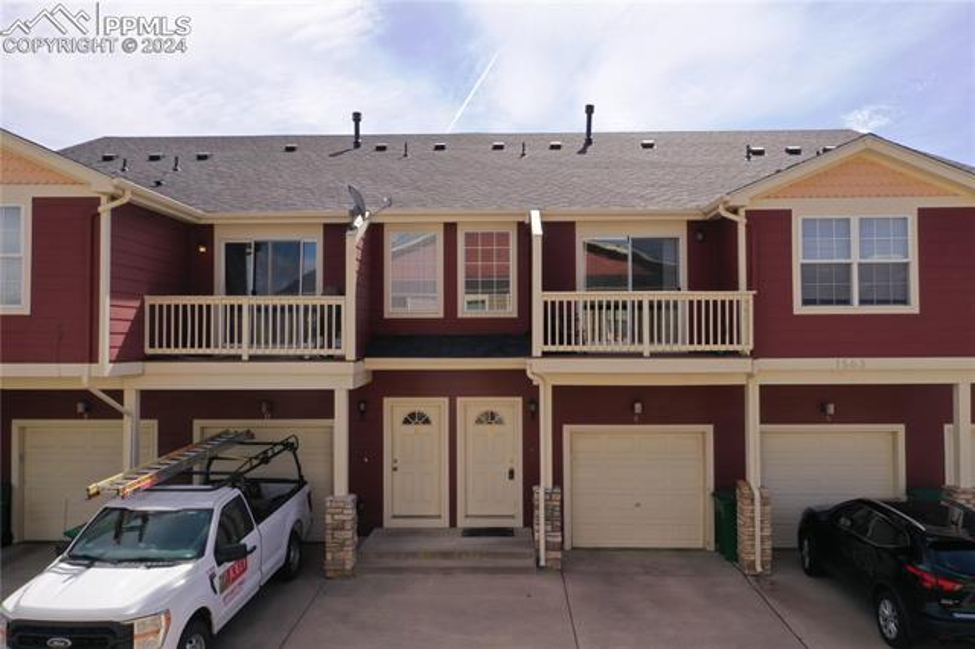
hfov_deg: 65.5
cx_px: 488
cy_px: 324
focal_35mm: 28
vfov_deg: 46.4
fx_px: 758
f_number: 10
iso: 100
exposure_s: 1/30
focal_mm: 10.26
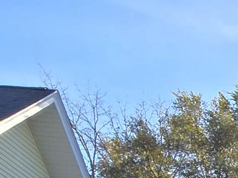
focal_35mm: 88
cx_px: 489
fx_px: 605
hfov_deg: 16.4
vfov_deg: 12.6
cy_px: 442
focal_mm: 2.2
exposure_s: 1/1429
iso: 50
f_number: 2.2
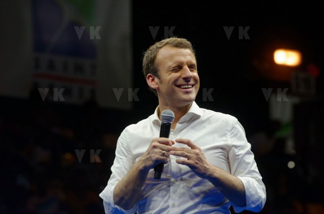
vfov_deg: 4.6
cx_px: 162
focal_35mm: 300
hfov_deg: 6.9
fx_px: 2695
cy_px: 107
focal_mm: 200
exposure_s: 1/100
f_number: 5.6
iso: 1000
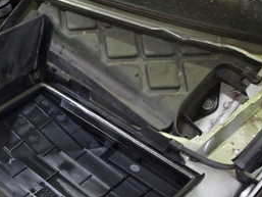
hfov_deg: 25.7
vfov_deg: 20.2
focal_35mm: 70
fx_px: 530
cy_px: 207
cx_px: -24
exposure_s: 1/25
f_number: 2.3
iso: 800
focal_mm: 5.4
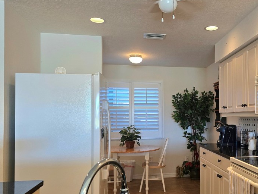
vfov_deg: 41.7
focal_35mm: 34
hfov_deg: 52.7
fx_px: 253
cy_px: 112
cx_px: 176
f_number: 1.7
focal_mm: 6.3
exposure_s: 1/120
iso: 200
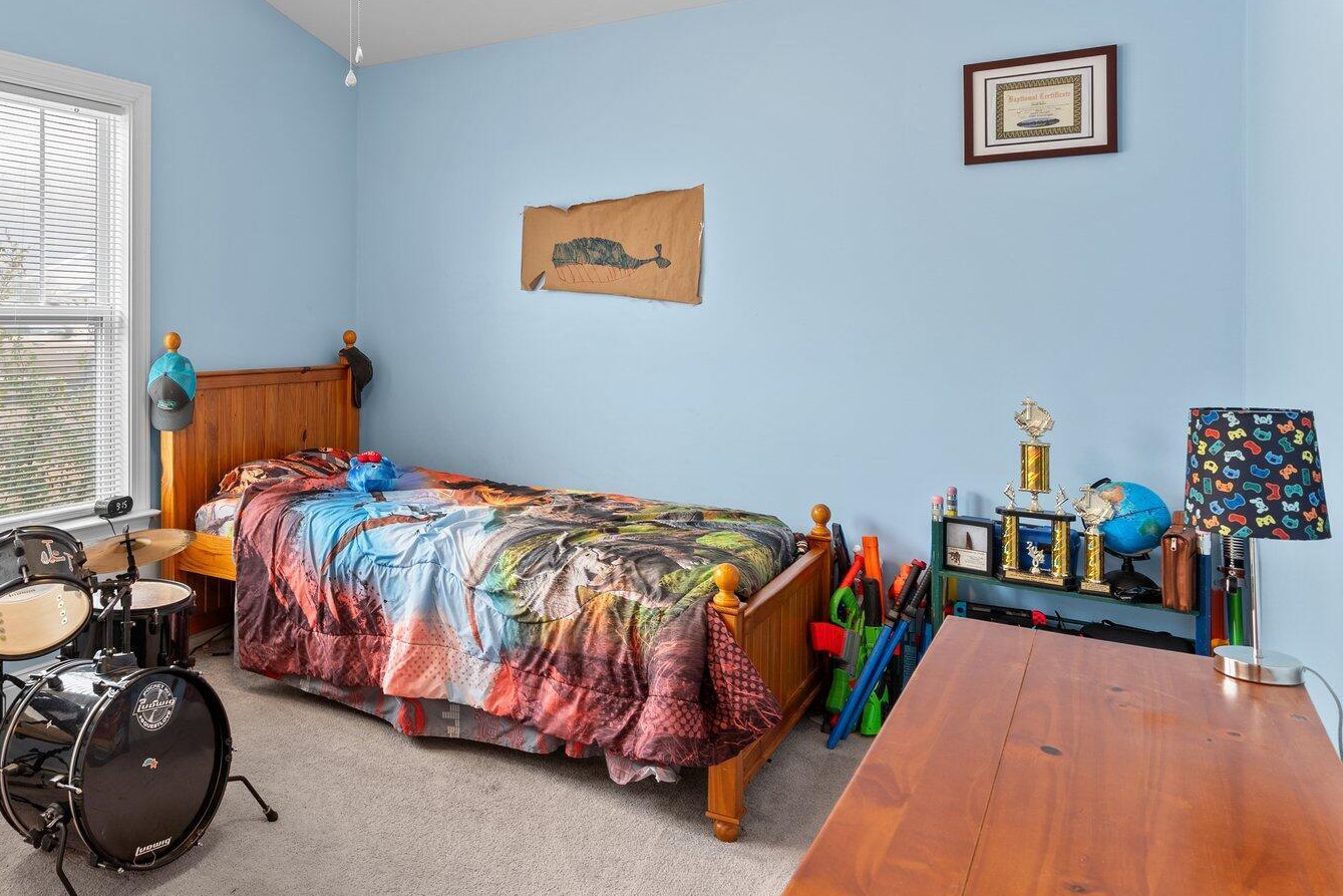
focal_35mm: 26
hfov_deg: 66.5
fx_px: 970
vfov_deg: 49.0
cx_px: 396
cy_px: 328
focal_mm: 17
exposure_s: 1/1.25
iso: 160
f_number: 6.3
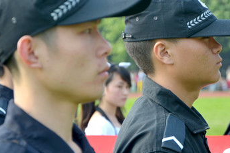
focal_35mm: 239
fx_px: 1523
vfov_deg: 5.7
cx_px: 185
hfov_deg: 8.6
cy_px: 106
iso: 100
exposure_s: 1/100
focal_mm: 92
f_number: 5.6
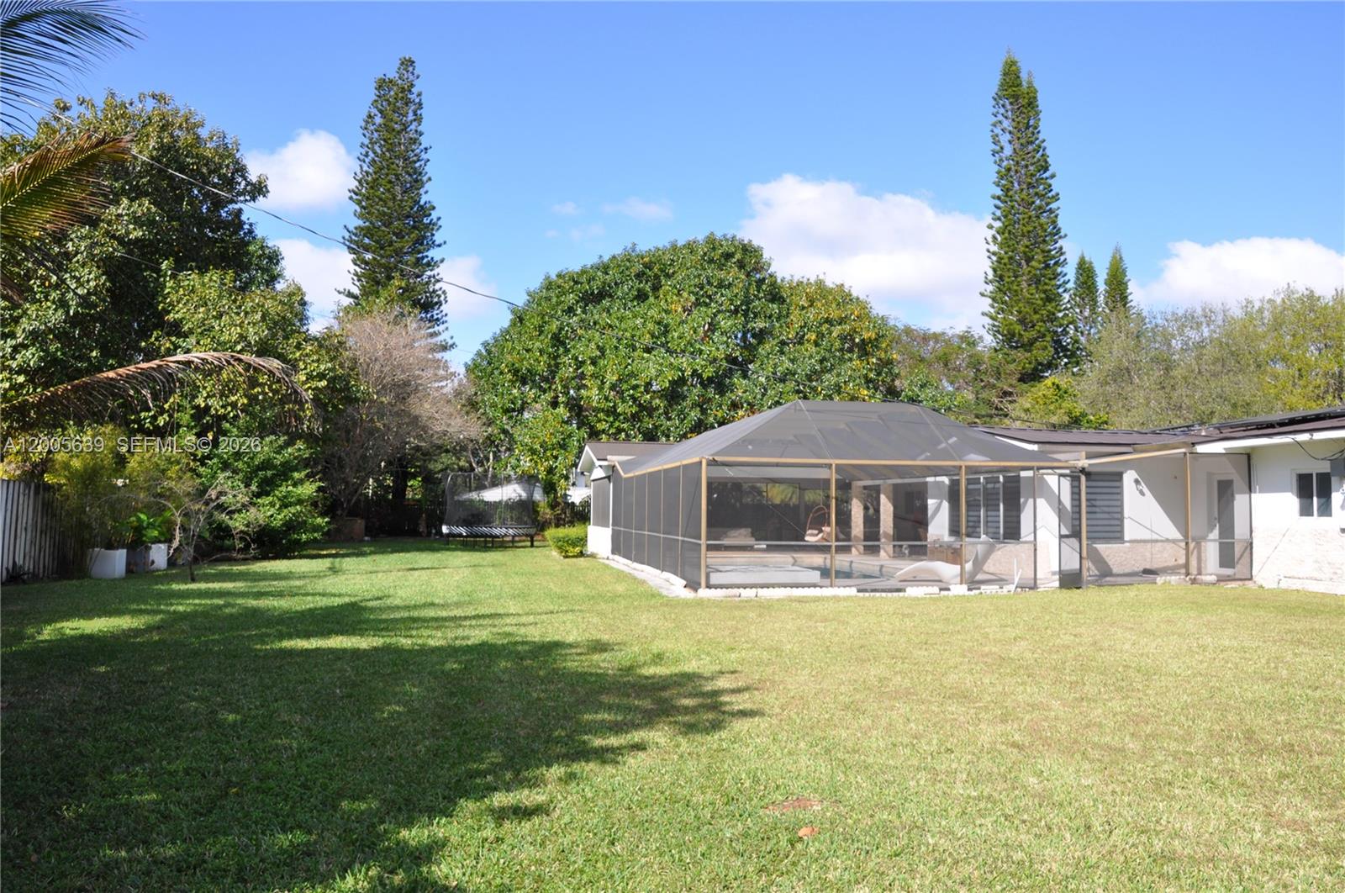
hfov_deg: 67.5
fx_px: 1007
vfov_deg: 47.8
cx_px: 672
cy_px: 446
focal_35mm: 27
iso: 200
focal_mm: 18
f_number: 13
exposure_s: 1/160
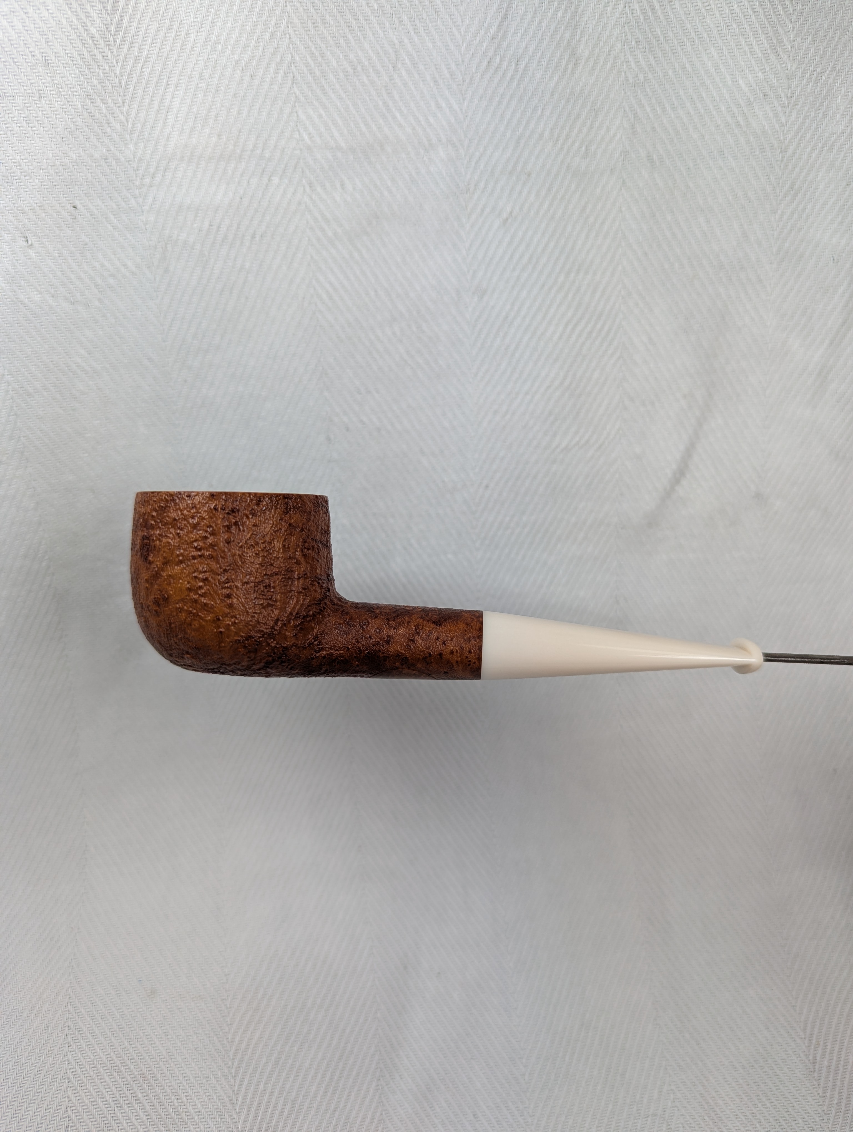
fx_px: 787
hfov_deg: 56.9
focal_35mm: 24
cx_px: 426
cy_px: 566
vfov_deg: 71.5
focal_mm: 6.81
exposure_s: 1/845
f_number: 1.85
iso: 62
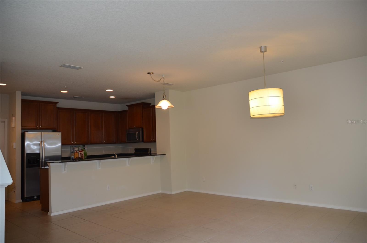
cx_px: 184
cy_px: 122
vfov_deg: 47.7
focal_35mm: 27
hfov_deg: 67.5
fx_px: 275
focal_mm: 18
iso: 400
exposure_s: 1/100
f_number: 3.5
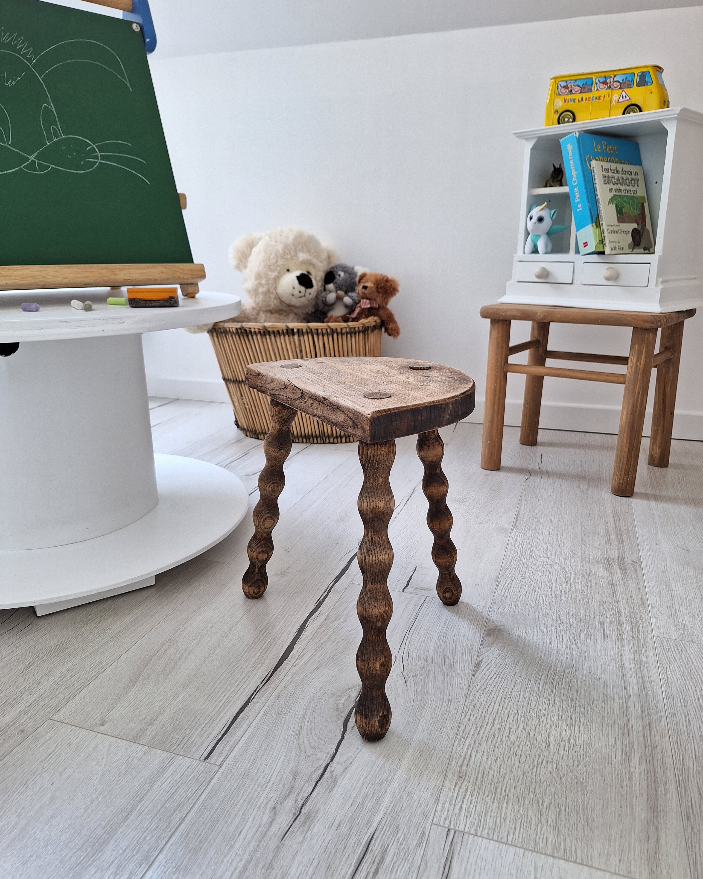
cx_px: 351
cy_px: 435
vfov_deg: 70.3
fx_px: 624
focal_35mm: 24
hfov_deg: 58.8
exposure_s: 1/50
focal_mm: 5.54
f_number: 1.8
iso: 100
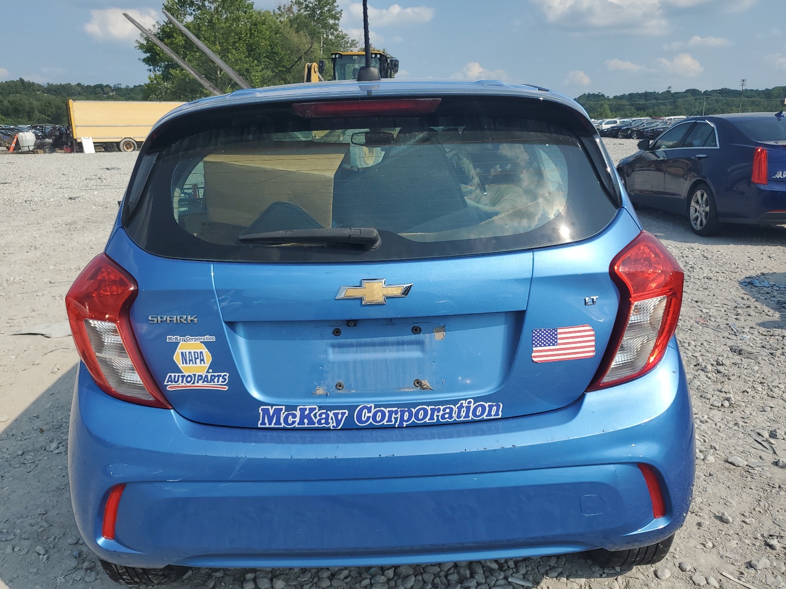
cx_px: 403
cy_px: 303
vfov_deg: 51.4
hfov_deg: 65.3
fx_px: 613
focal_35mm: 27
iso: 50
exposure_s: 1/5000
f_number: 1.5
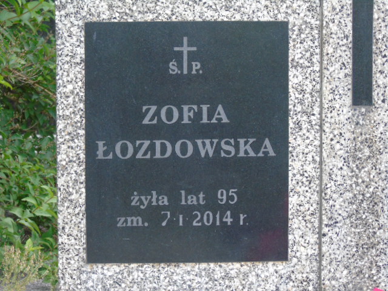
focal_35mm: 186
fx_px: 2085
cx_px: 194
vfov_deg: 8.0
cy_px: 146
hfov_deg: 10.6
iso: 400
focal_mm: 33
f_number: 5
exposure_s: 1/125
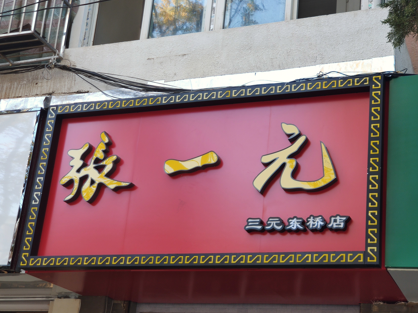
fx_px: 725
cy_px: 179
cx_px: 225
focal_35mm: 60
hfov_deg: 32.2
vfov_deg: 24.4
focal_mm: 6.22
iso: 168
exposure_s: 1/100
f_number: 2.2
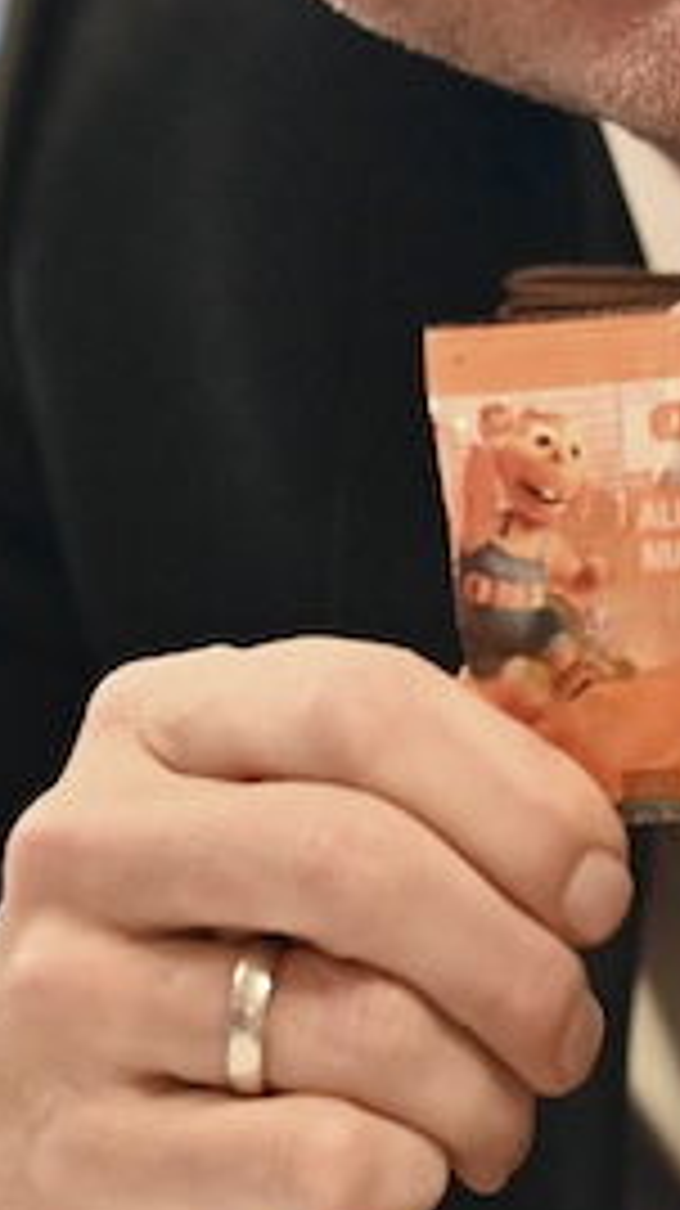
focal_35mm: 279
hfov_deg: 4.3
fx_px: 8957
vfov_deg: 7.7
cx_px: 694
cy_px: 7
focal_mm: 70
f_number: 2.8
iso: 3200
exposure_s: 1/100
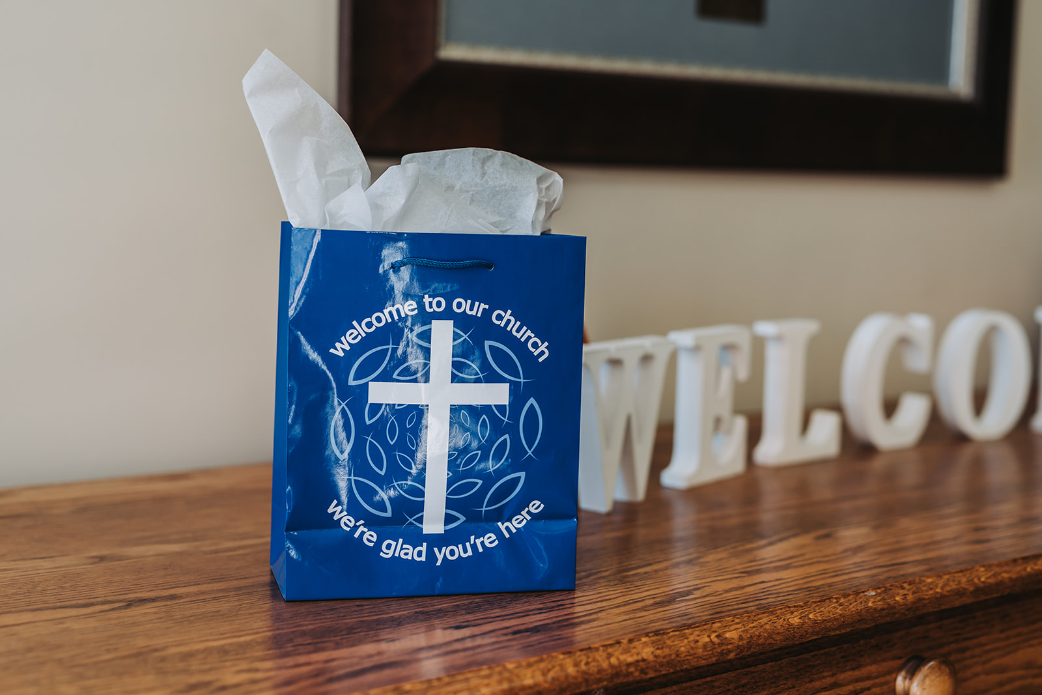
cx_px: 521
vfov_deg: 27.0
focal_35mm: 50
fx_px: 1447
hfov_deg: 39.6
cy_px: 348
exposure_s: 1/320
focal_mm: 50
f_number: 2.8
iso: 400
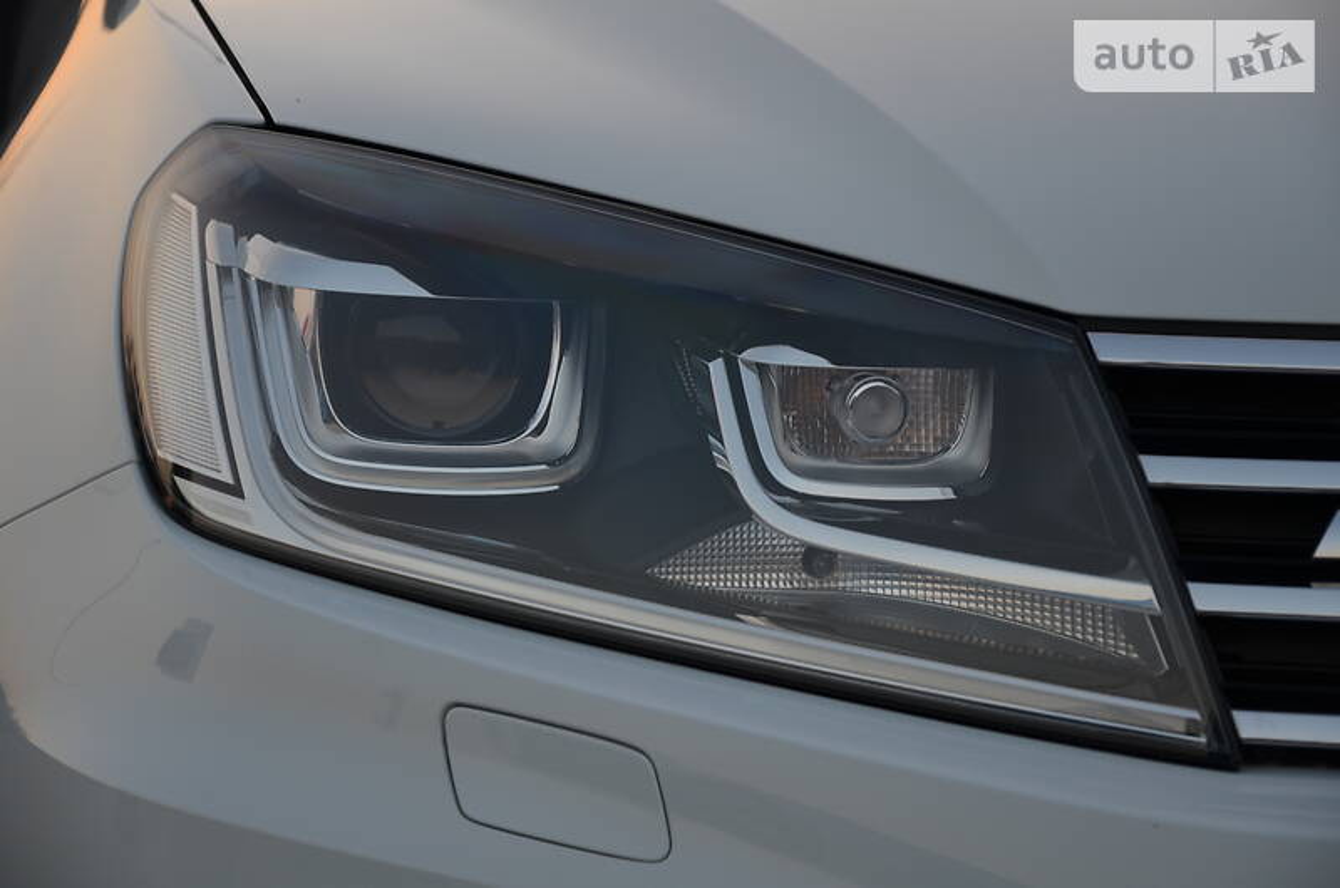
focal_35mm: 135
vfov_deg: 10.1
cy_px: 444
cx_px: 670
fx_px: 5015
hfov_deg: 15.2
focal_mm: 90
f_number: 5.6
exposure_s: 1/125
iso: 220
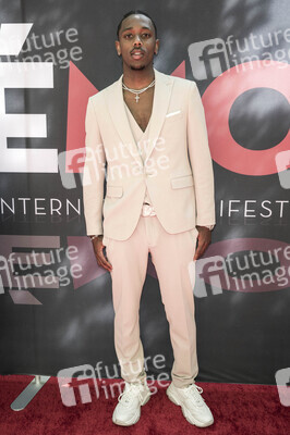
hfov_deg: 42.9
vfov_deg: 61.1
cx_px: 145
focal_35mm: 30
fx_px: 369
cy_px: 218
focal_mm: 30.5
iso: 800
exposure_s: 1/200
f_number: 5.6
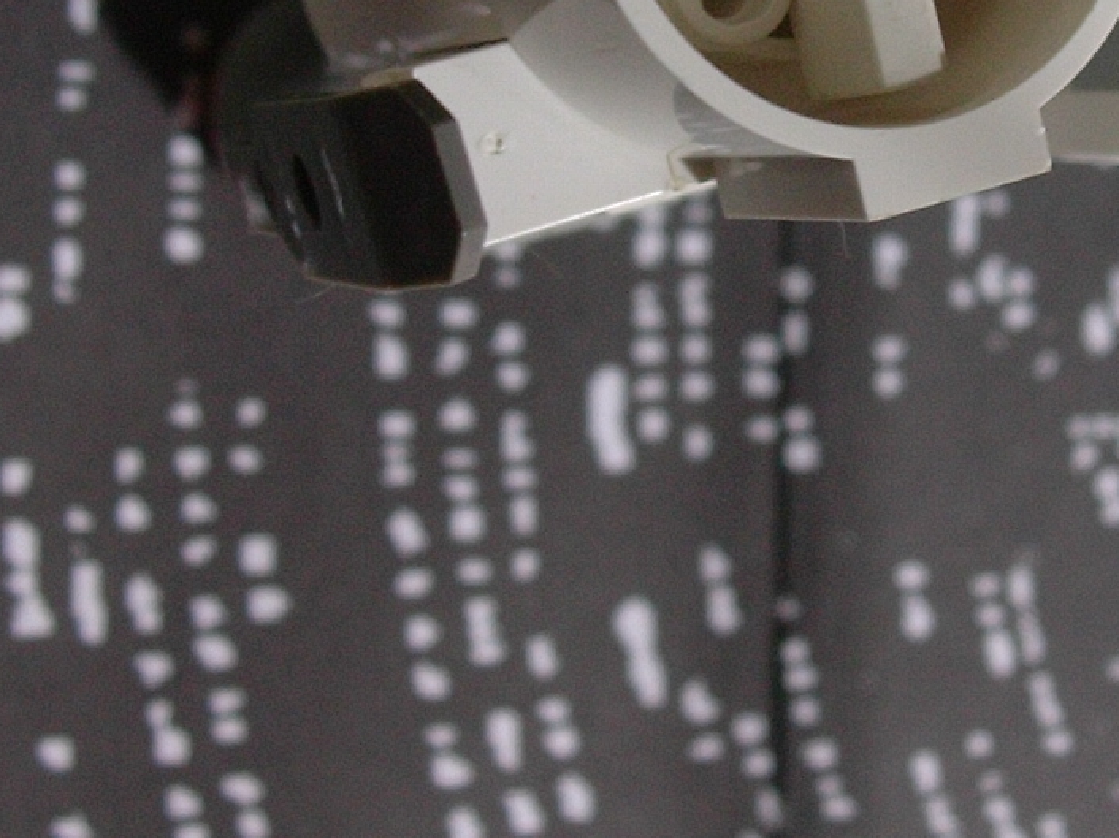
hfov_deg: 19.0
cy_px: 25
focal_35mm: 102
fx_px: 3296
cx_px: 945
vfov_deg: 14.3
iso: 70
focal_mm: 6.7
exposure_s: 1/10.9
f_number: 2.9
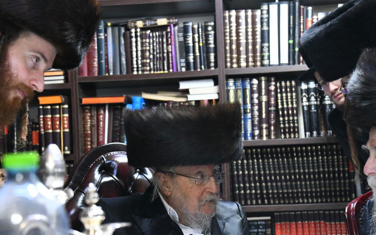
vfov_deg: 16.3
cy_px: 163
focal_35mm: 80
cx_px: 244
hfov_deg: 25.7
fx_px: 820
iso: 3200
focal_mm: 58
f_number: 5
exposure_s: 1/50
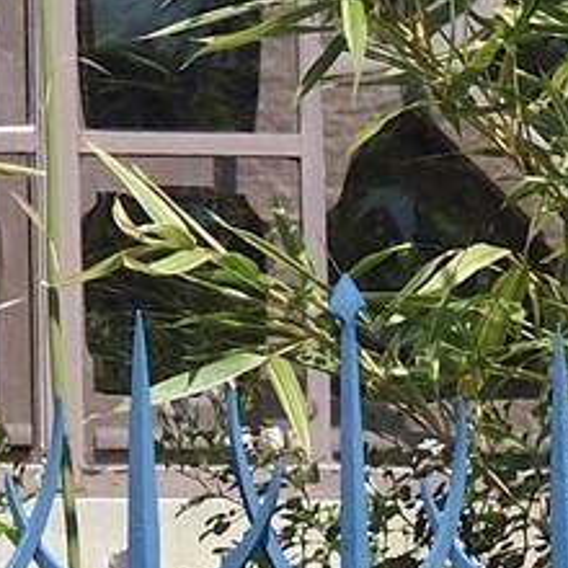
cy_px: -1787
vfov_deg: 2.9
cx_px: -860
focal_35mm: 576
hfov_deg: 3.0
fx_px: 10693
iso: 200
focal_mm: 62
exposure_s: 1/250
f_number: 11
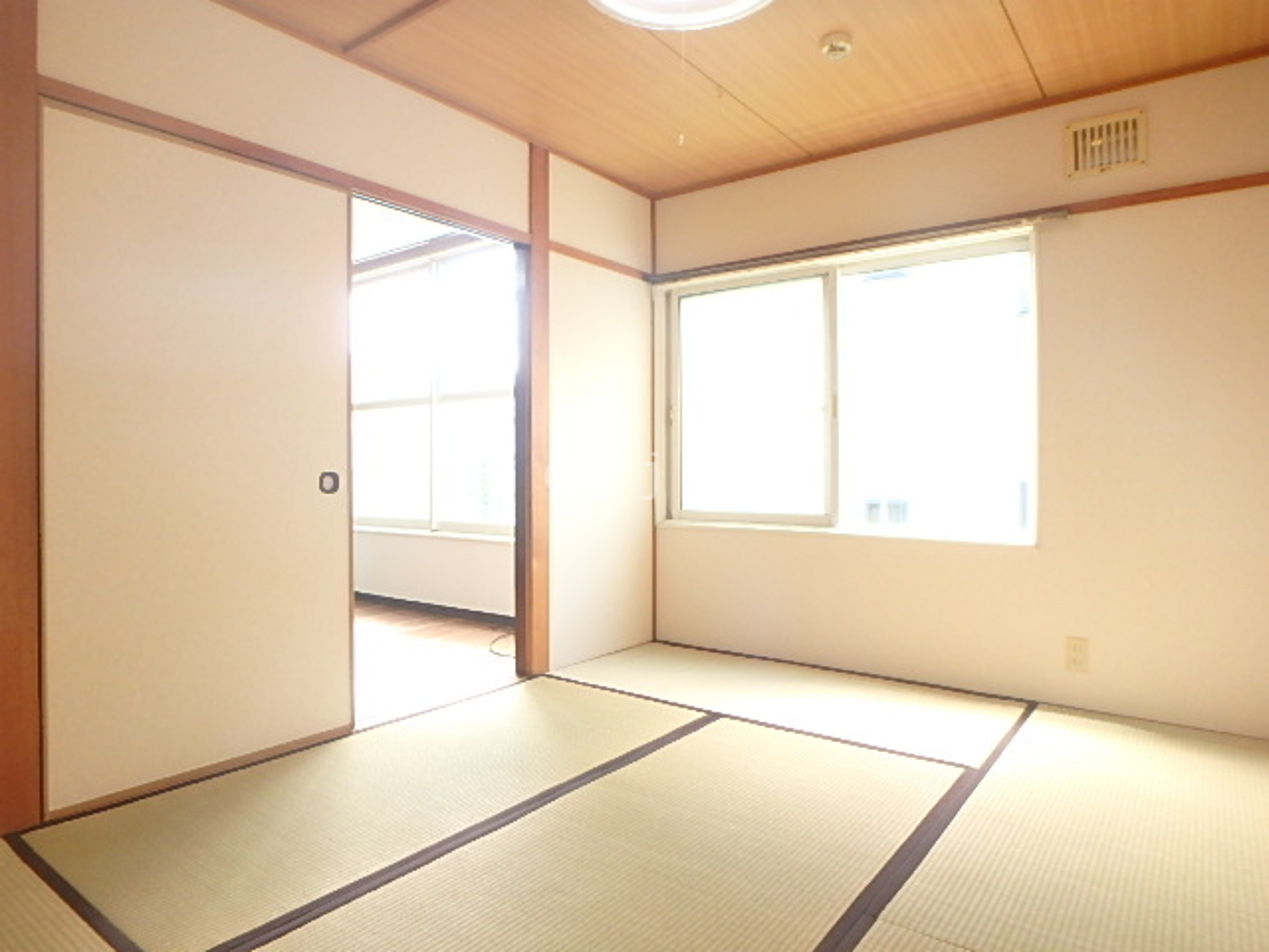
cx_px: 634
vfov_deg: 63.4
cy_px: 476
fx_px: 770
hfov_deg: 79.0
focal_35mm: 21
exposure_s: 1/30
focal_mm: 3.7
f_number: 3.5
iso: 250
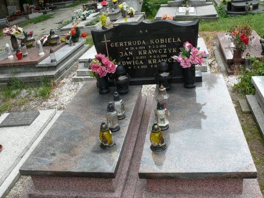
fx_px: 267
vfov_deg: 40.7
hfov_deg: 52.6
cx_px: 132
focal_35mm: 35
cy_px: 99
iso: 100
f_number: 4.5
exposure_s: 1/200
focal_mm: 7.4
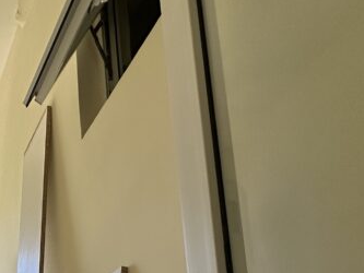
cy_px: 397
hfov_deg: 32.9
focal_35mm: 43
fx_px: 452
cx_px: -106
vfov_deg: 25.9
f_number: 2.2
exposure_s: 1/168
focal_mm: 2.22
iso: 40
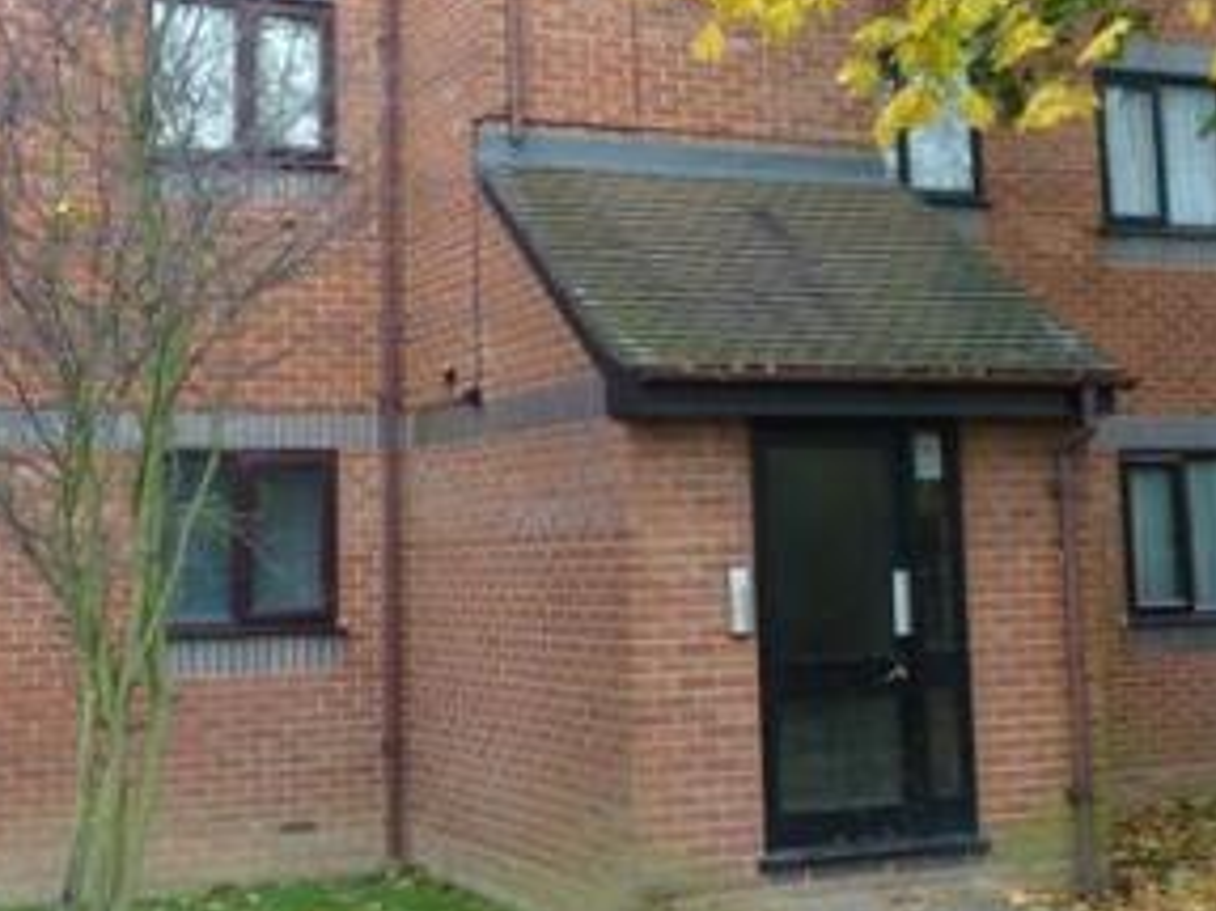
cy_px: 189
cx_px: 566
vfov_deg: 24.4
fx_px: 2072
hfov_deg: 32.7
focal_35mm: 59
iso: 80
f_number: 3.4
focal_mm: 4.7
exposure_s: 1/40
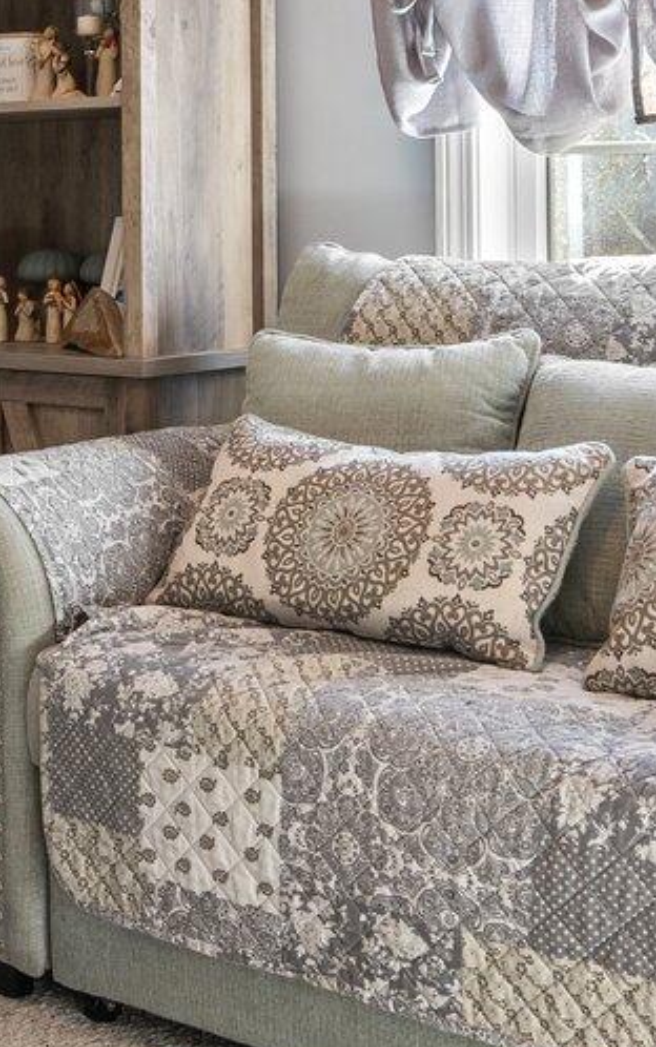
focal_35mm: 67
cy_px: 184
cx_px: -42
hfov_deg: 18.8
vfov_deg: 29.8
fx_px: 1913
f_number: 9
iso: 50
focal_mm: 16
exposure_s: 1/4
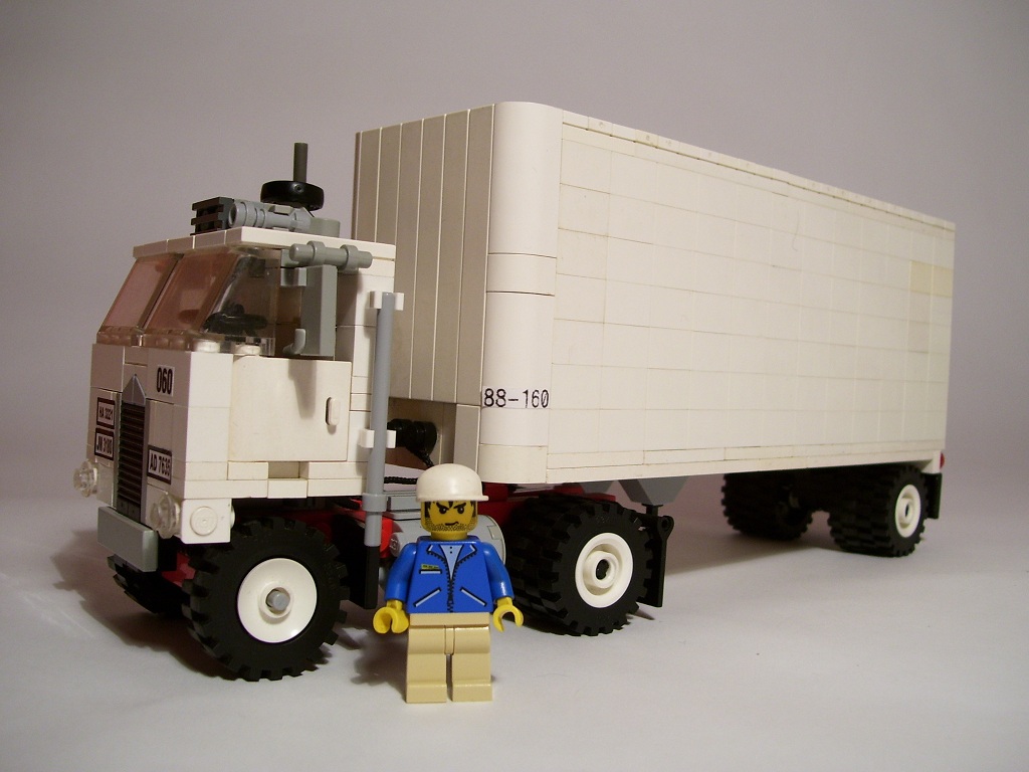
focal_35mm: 37
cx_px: 514
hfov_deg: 50.1
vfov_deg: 38.7
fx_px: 1100
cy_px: 386
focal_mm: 6
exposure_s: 1/30
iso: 80
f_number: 2.7
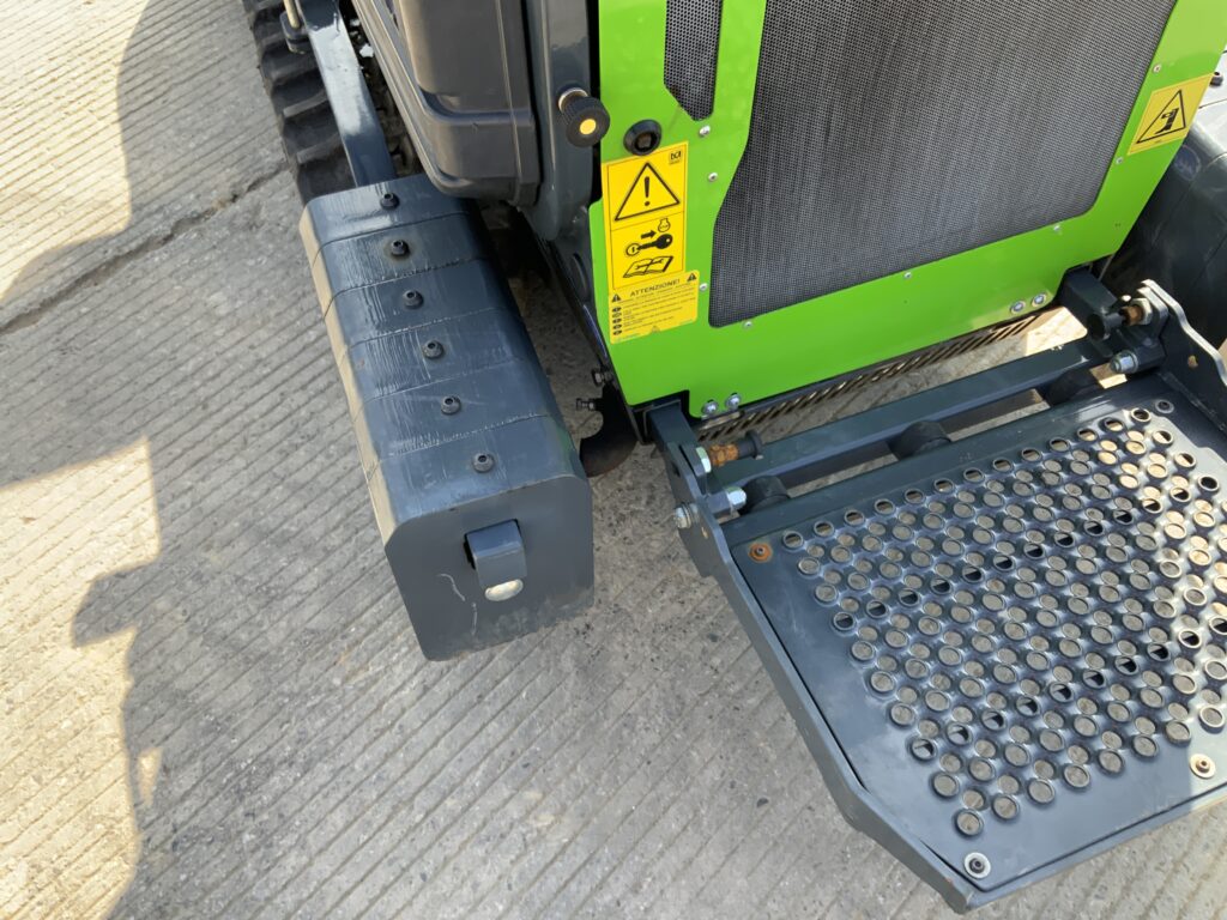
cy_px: 460
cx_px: 614
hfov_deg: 61.7
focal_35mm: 29
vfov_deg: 48.2
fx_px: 1028
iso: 16
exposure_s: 1/192
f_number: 1.8
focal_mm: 3
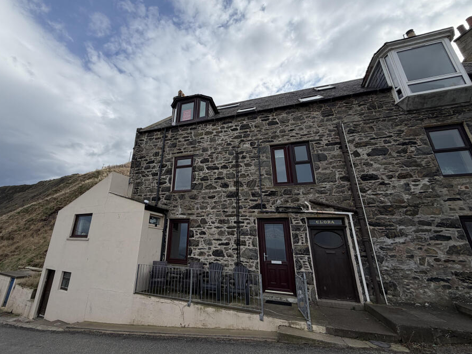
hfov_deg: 93.9
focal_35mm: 16
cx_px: 203
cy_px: 162
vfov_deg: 78.0
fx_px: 218
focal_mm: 2.22
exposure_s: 1/970
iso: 20
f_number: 2.2
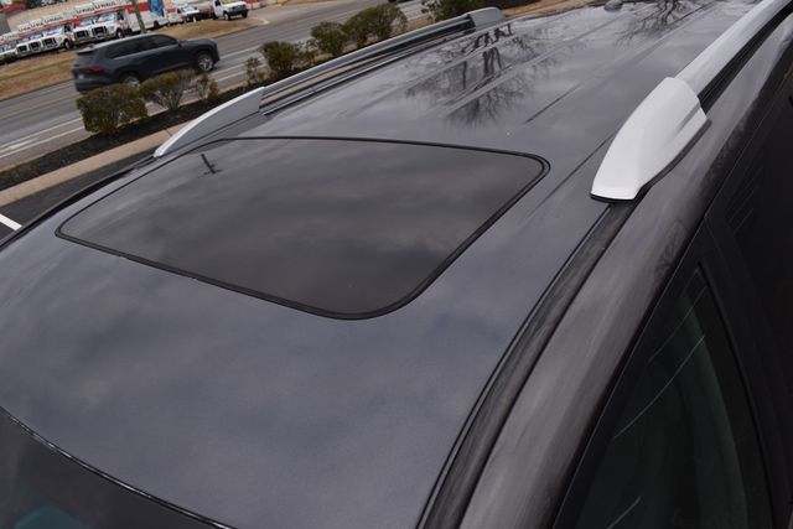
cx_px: 396
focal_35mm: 27
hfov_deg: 67.4
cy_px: 264
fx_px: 595
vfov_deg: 48.0
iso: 200
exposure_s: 1/250
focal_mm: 18
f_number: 8
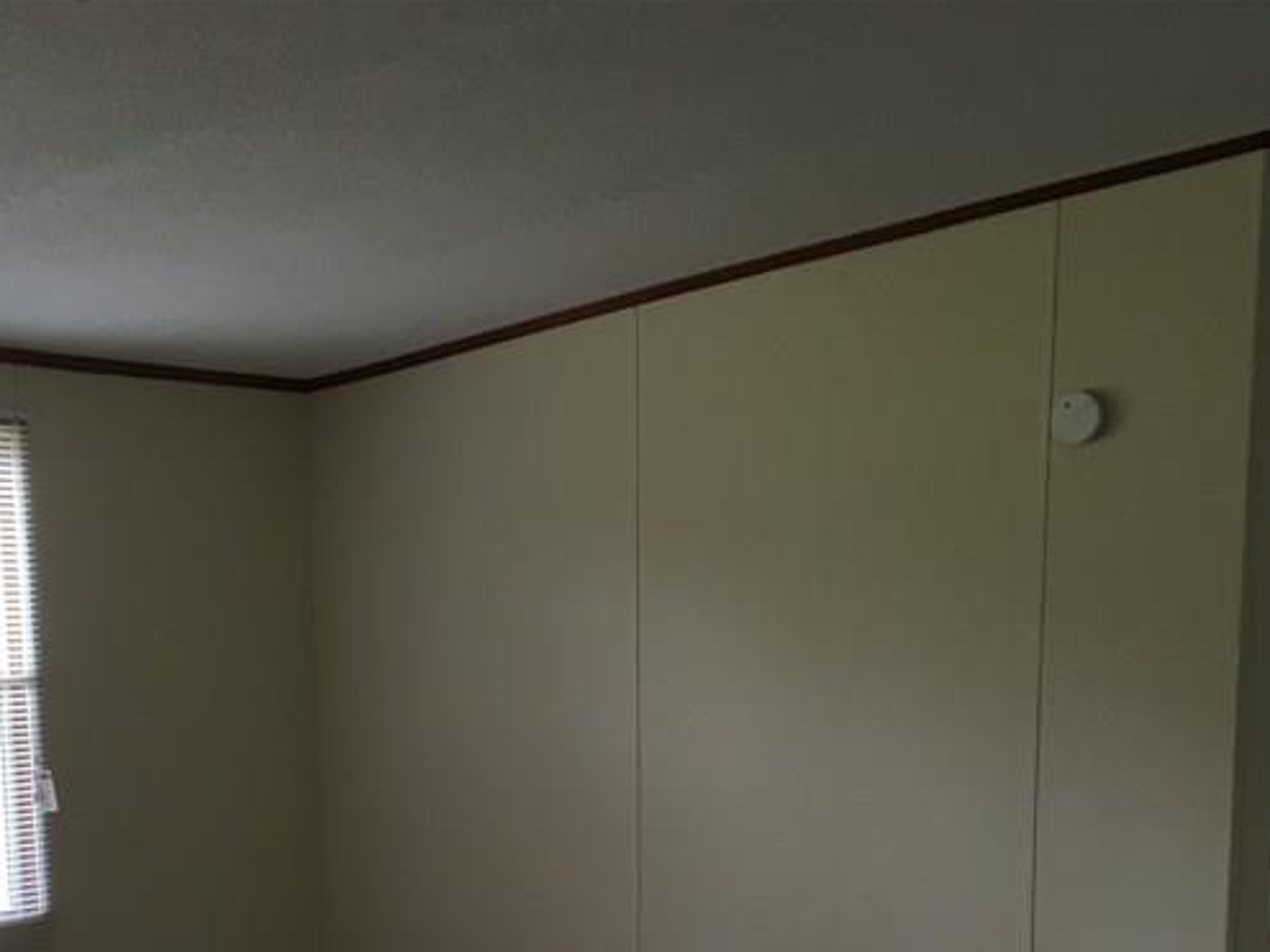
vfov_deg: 23.3
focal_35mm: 60
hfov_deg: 32.1
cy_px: 973
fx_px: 2201
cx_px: 482
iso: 50
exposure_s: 1/30
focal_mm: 4.15
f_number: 2.2
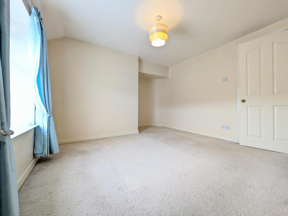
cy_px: 108
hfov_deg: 102.0
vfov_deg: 85.7
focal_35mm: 14
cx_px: 144
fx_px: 117
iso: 90
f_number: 2.2
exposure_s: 1/100
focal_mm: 1.83
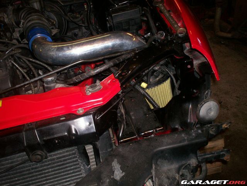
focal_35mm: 36
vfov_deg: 39.7
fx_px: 257
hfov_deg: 51.4
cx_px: 124
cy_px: 93
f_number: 4.5
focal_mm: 6
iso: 140
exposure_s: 1/60
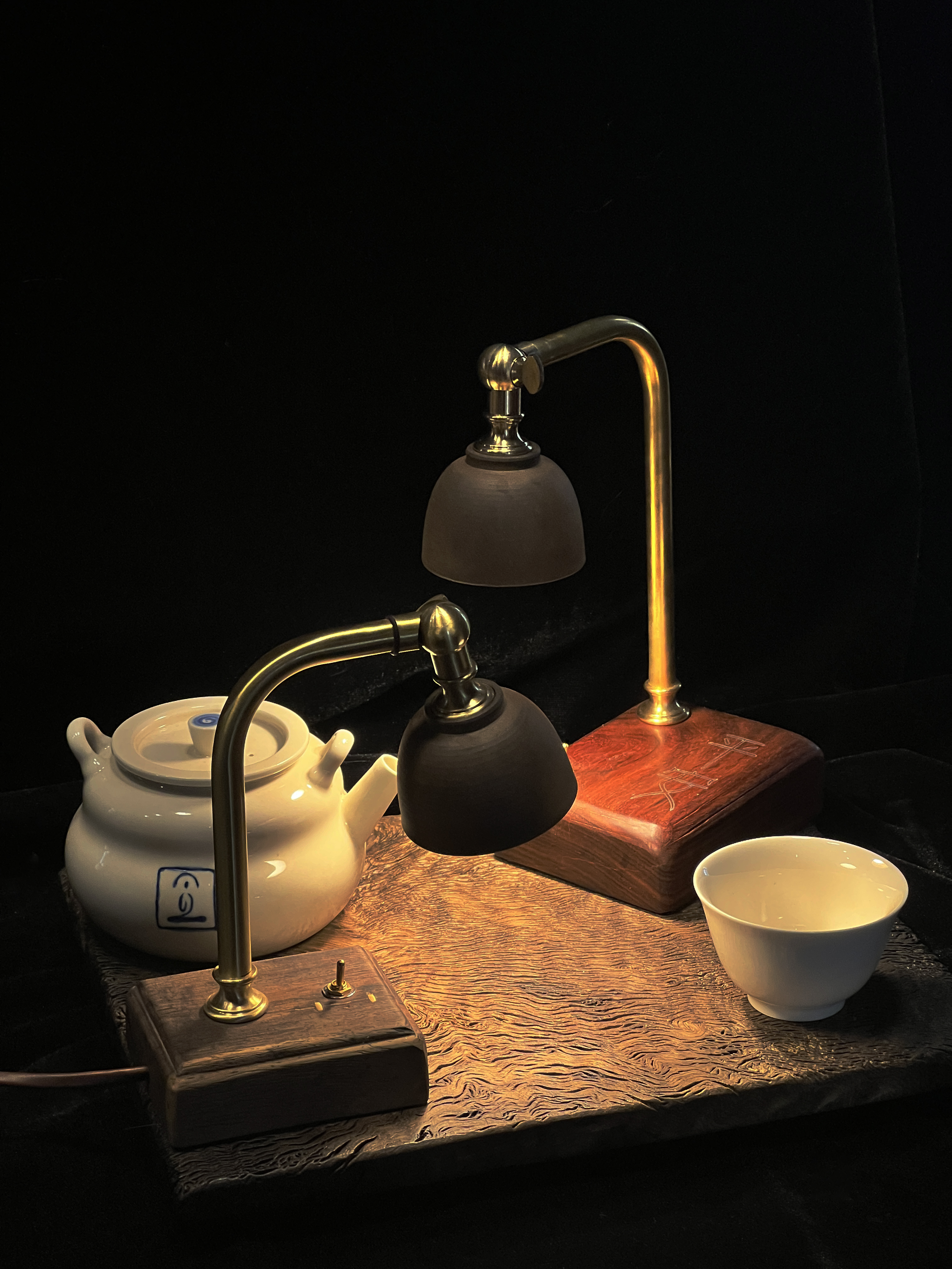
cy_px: 634
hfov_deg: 19.1
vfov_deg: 25.3
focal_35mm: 77
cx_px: 476
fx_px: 2824
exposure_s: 1/100
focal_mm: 9
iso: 125
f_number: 2.8
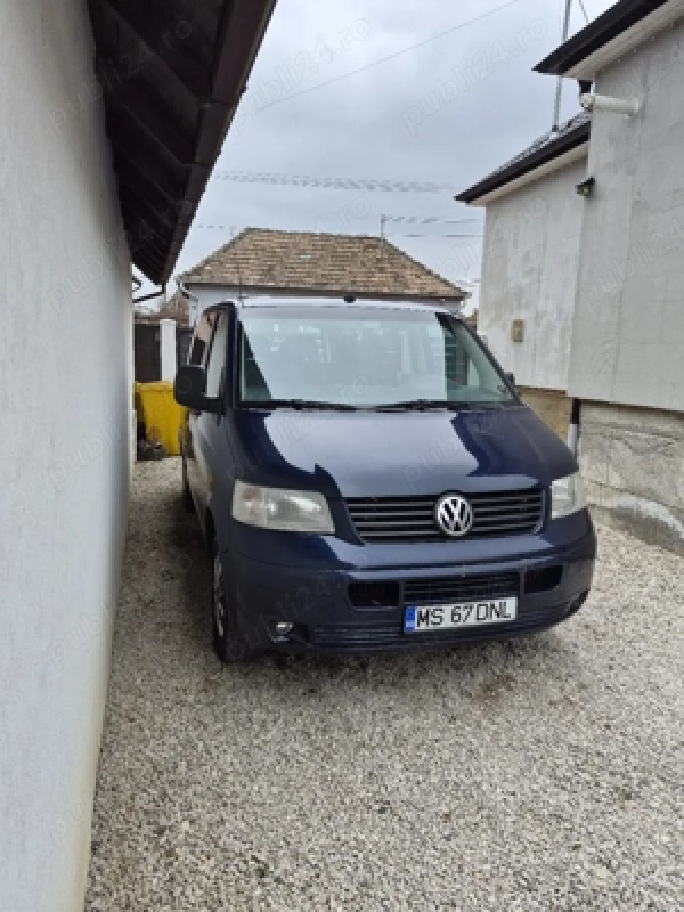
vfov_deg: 73.9
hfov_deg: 58.9
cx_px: 342
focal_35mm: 23
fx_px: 606
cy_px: 456
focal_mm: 5.4
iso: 80
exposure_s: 1/1667
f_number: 1.8
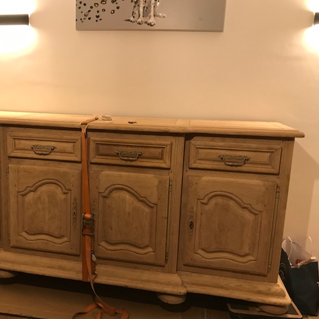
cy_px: 162
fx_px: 354
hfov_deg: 47.7
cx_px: 110
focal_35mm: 34
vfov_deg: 48.4
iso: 40
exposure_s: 1/17
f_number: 1.8
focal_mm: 3.99
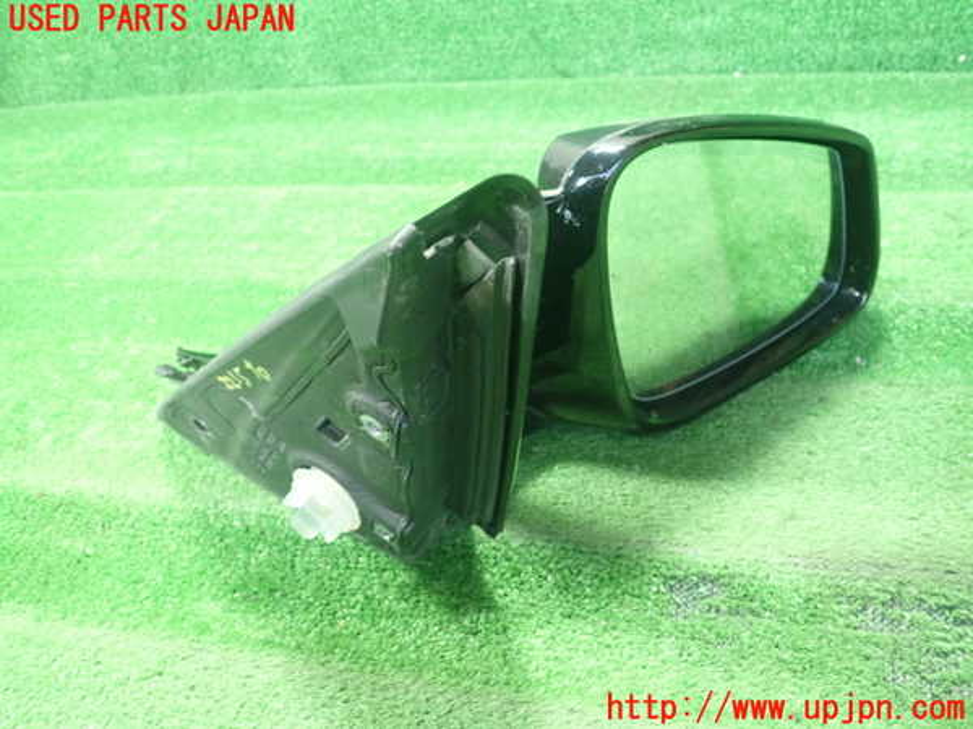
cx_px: 486
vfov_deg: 46.8
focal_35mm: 30
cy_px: 364
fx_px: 843
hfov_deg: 60.0
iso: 800
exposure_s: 1/60
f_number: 2.3
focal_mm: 5.5
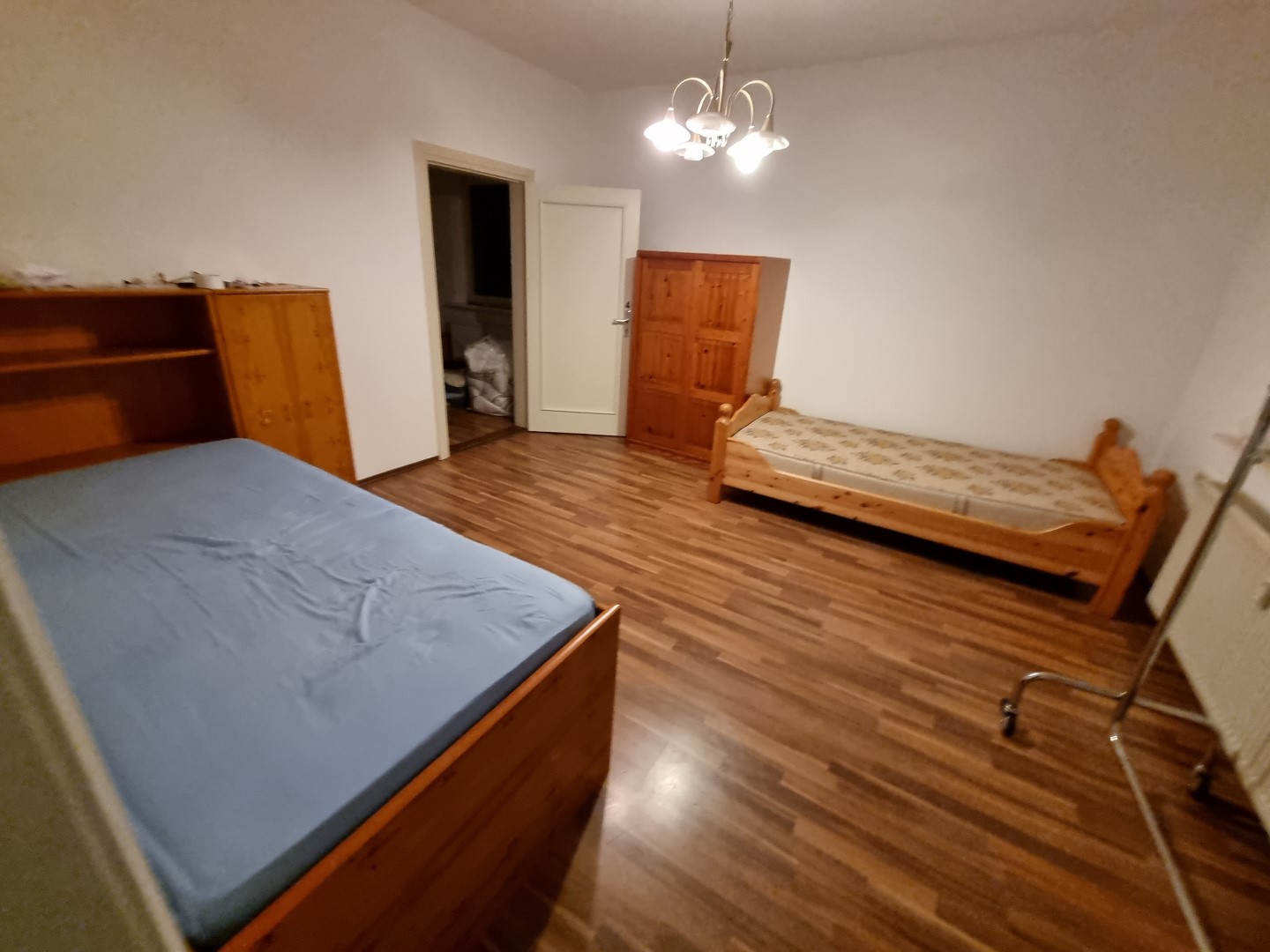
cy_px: 476
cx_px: 635
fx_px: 477
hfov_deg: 106.2
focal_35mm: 13
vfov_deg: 89.9
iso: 640
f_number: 2.2
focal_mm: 2.2
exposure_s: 1/25
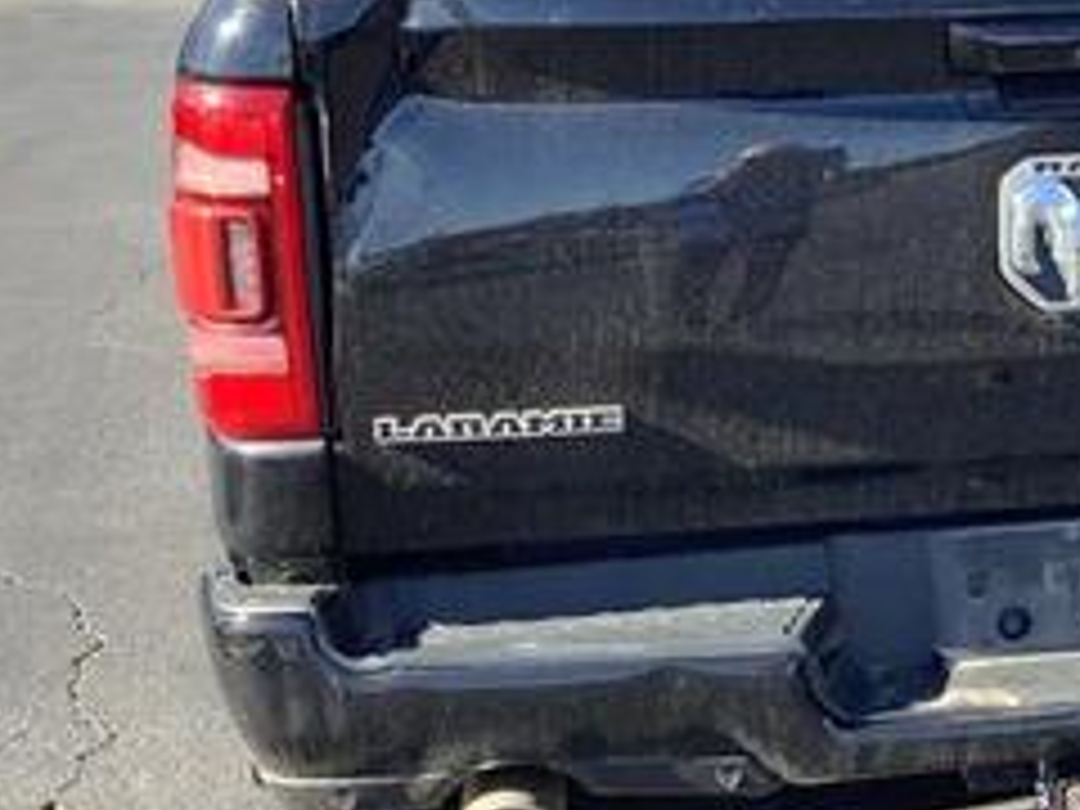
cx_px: 950
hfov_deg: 28.8
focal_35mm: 65
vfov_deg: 22.6
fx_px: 2028
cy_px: 333
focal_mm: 3.3
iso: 25
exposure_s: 1/144
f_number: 2.4
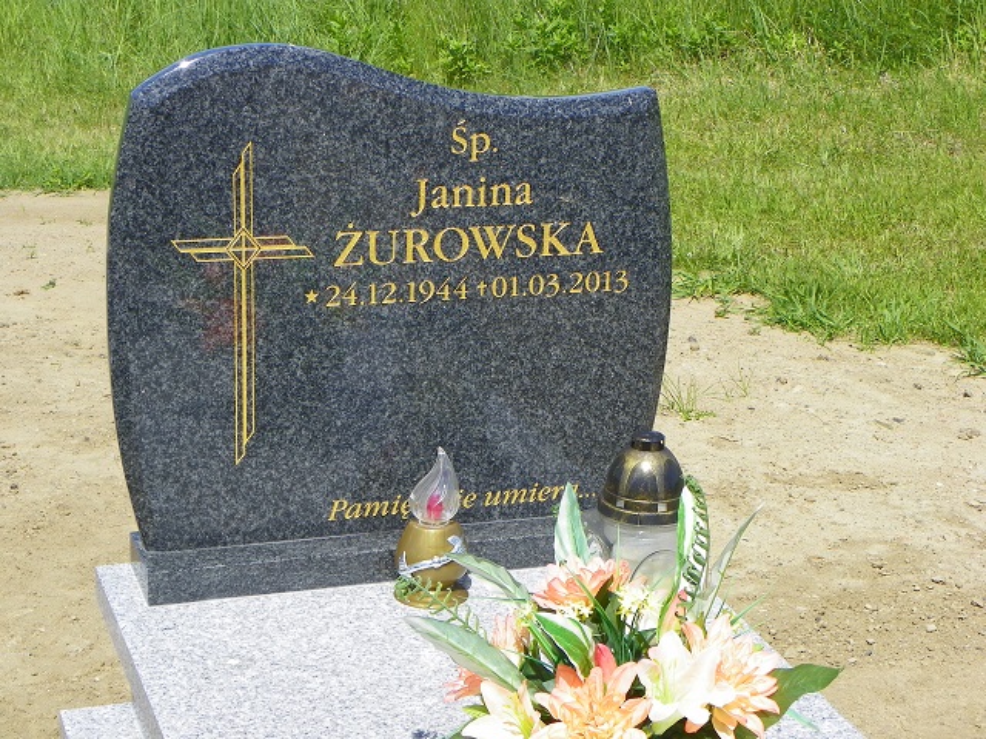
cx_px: 493
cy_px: 370
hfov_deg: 25.0
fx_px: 2222
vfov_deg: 18.9
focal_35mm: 78
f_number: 5.6
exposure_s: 1/250
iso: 64
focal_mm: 13.8
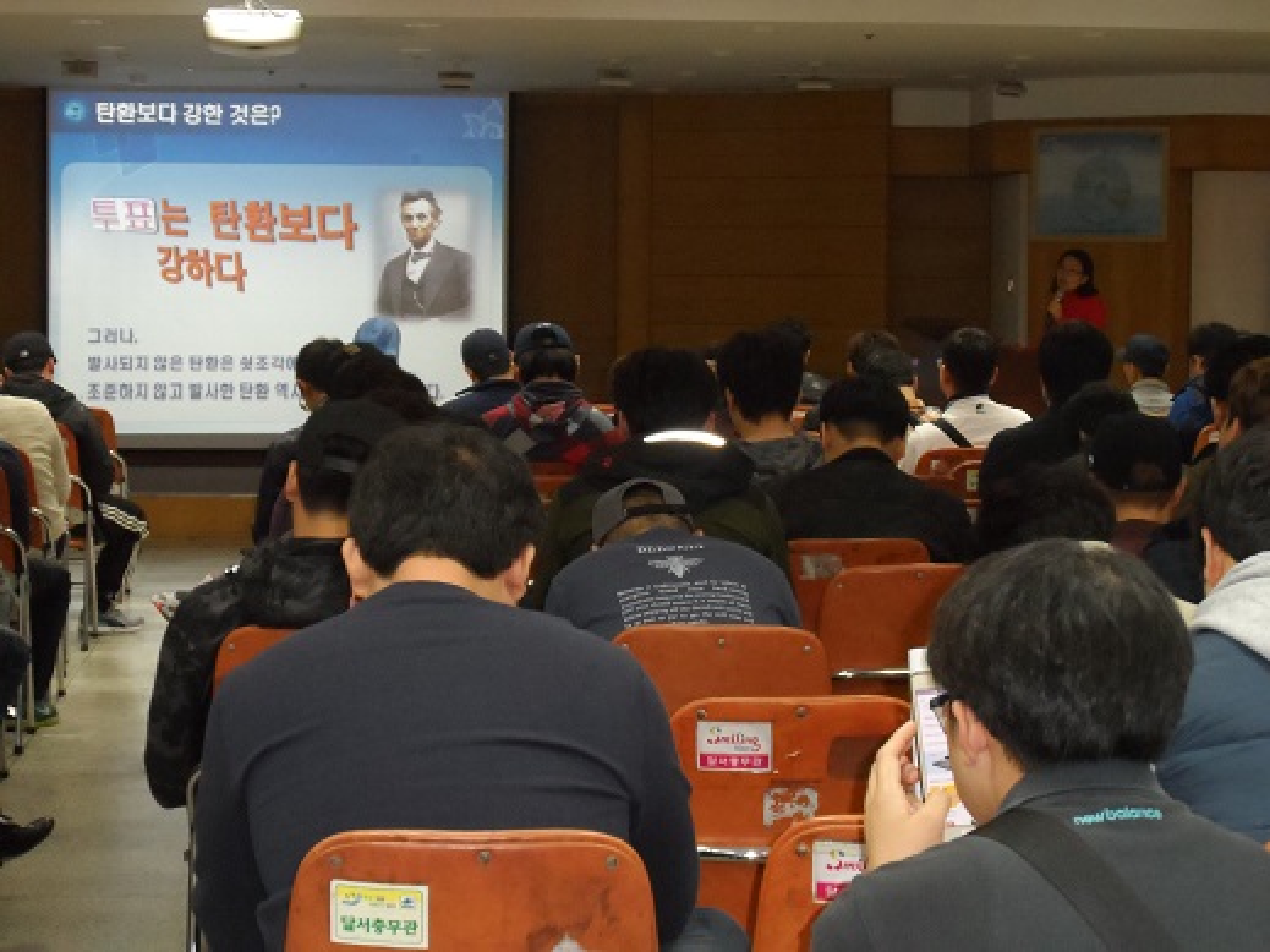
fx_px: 3228
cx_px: 635
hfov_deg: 22.3
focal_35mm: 88
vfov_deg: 16.8
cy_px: 476
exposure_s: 1/45
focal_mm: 14.3
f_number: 4.5
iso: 640
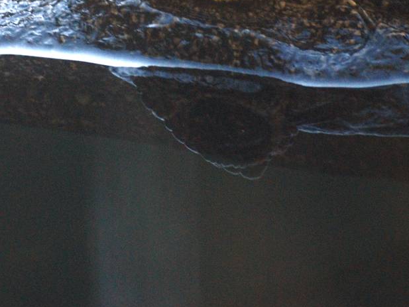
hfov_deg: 2.0
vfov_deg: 1.5
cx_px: 148
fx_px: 11948
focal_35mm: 1011
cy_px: -41
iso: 400
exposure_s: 1/160
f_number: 5.6
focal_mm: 270
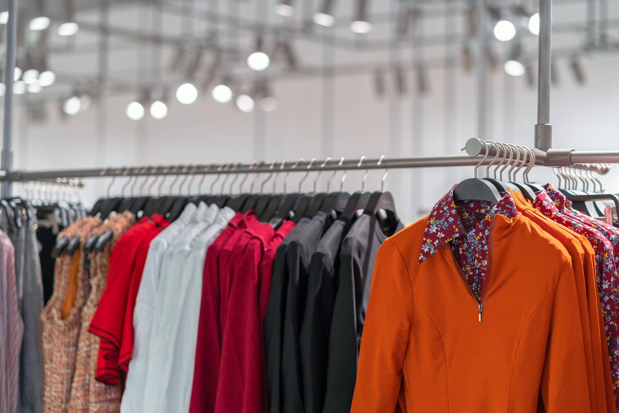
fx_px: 1462
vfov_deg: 16.1
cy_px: 206
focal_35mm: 85
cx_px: 310
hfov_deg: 23.9
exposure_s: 1/125
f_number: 2.5
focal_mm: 85
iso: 400
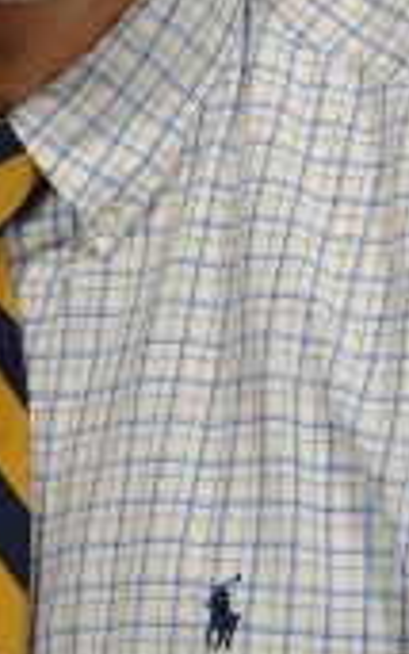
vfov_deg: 5.2
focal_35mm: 401
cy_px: -99
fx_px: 7146
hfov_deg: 3.3
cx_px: -46
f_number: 8
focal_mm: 100
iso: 100
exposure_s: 1/200
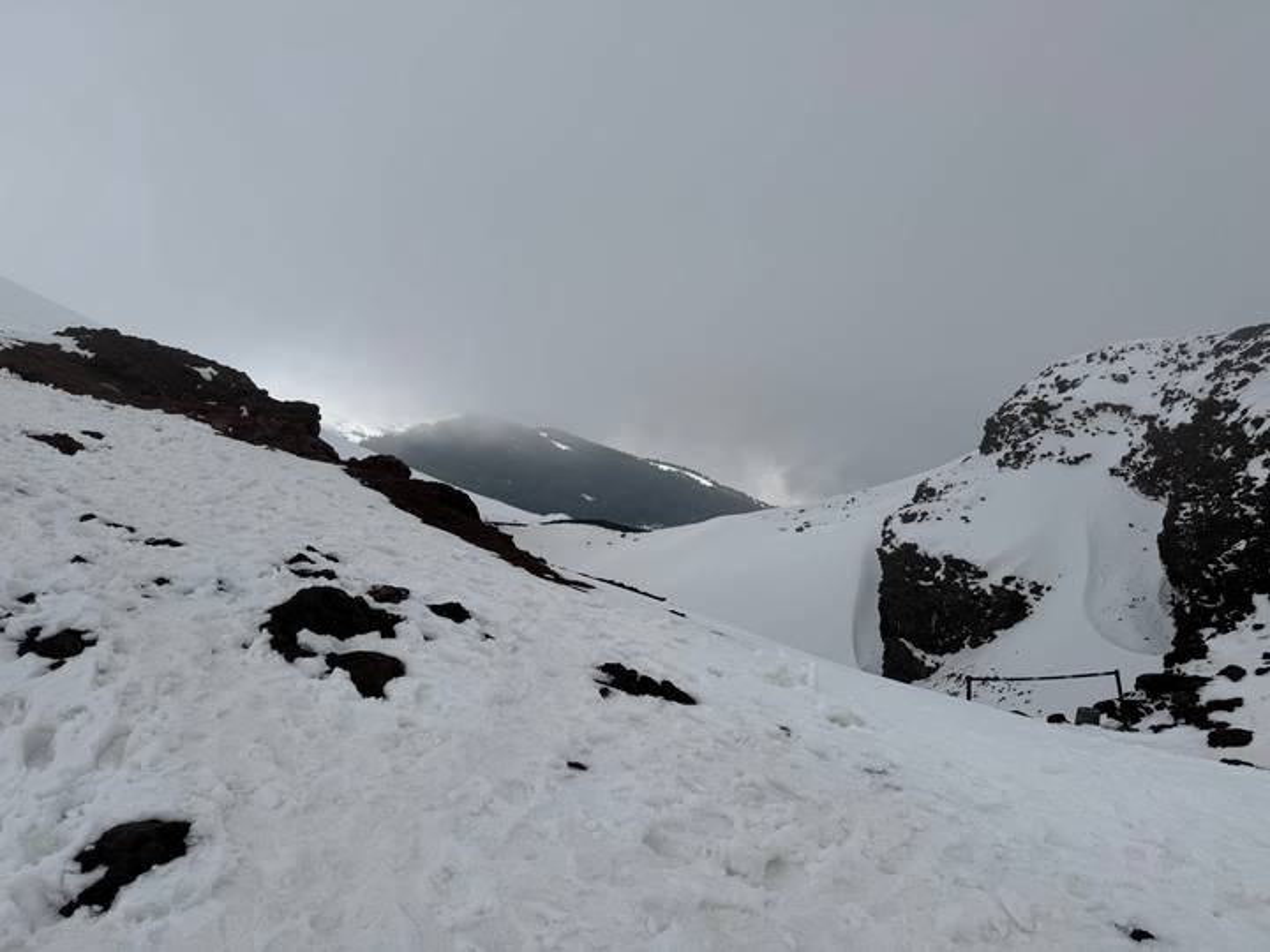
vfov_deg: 56.8
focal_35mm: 24
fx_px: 881
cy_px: 476
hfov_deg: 71.6
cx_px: 635
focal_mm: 6.76
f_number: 1.78
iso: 80
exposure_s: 1/17544
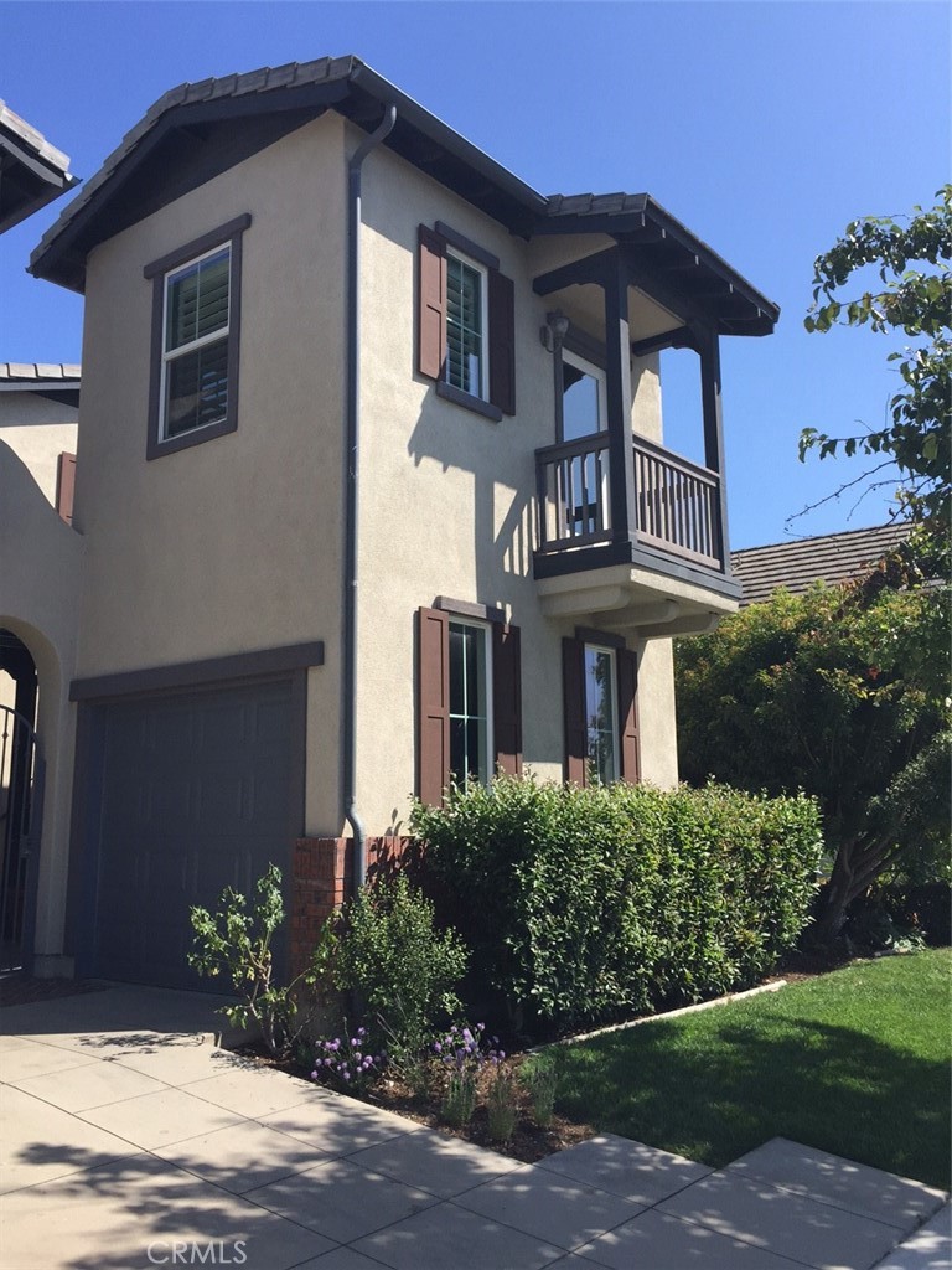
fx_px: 1063
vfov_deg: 61.7
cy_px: 635
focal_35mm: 29
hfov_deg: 48.2
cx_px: 476
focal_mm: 4.15
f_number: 2.2
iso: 32
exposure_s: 1/1522
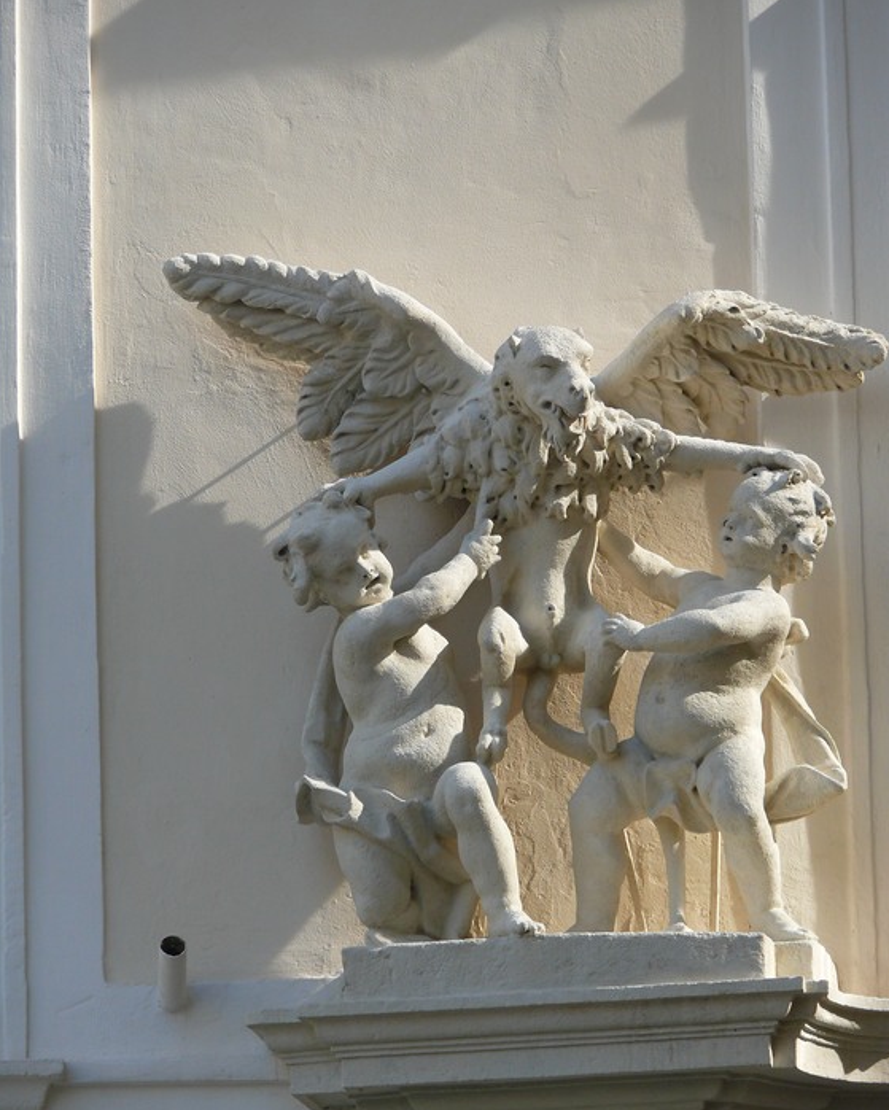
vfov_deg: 8.1
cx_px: 445
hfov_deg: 6.5
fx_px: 7855
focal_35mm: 239
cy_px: 565
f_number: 4
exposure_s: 1/160
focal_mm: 48.2
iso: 100
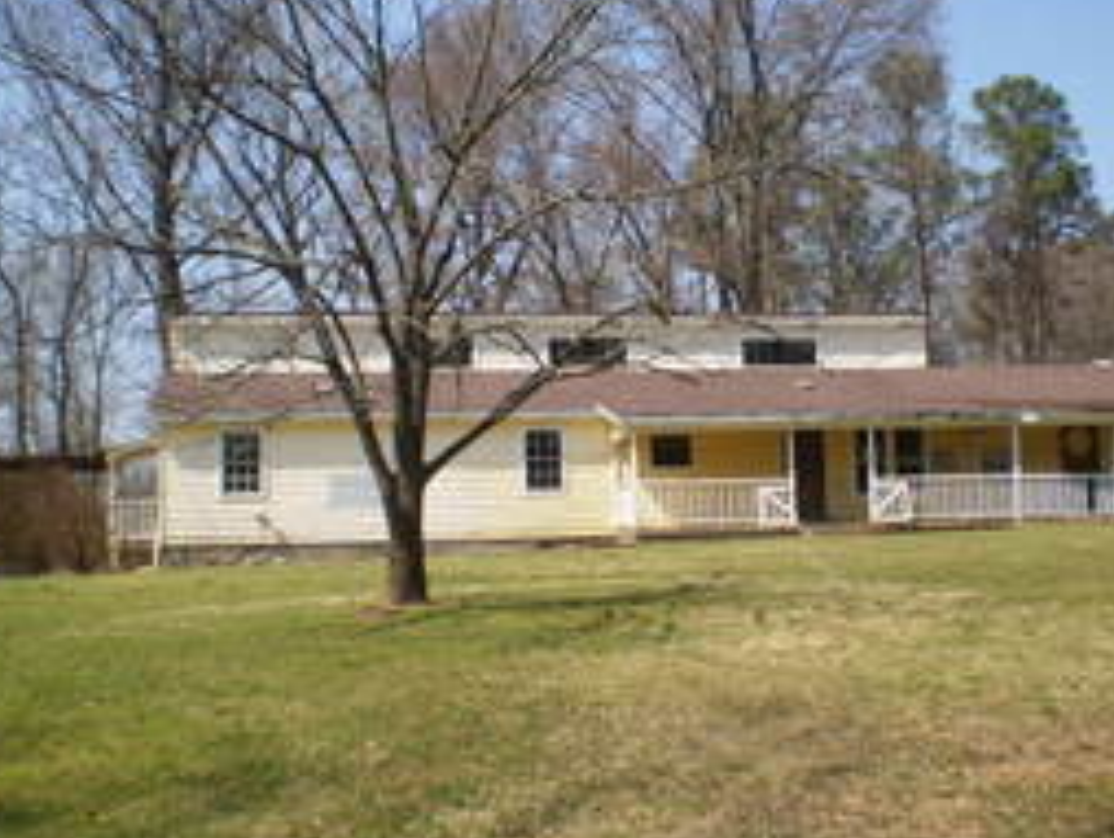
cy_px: 434
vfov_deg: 29.7
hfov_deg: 38.6
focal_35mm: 49
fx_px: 1578
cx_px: 693
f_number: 4.6
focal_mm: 6.3
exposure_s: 1/640
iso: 64
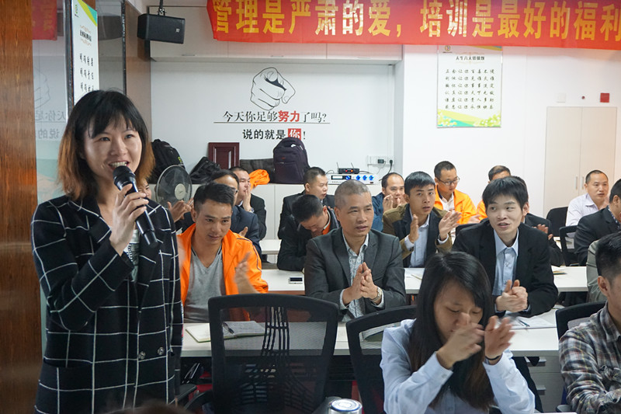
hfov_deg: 47.9
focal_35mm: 40
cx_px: 310
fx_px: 698
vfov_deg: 33.0
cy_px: 207
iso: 3200
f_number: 4.5
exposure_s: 1/60
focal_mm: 27
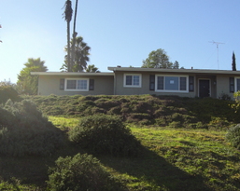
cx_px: 148
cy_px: 99
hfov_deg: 37.2
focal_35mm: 50
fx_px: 355
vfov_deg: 30.2
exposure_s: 1/800
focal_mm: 6.2
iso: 64
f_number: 2.7
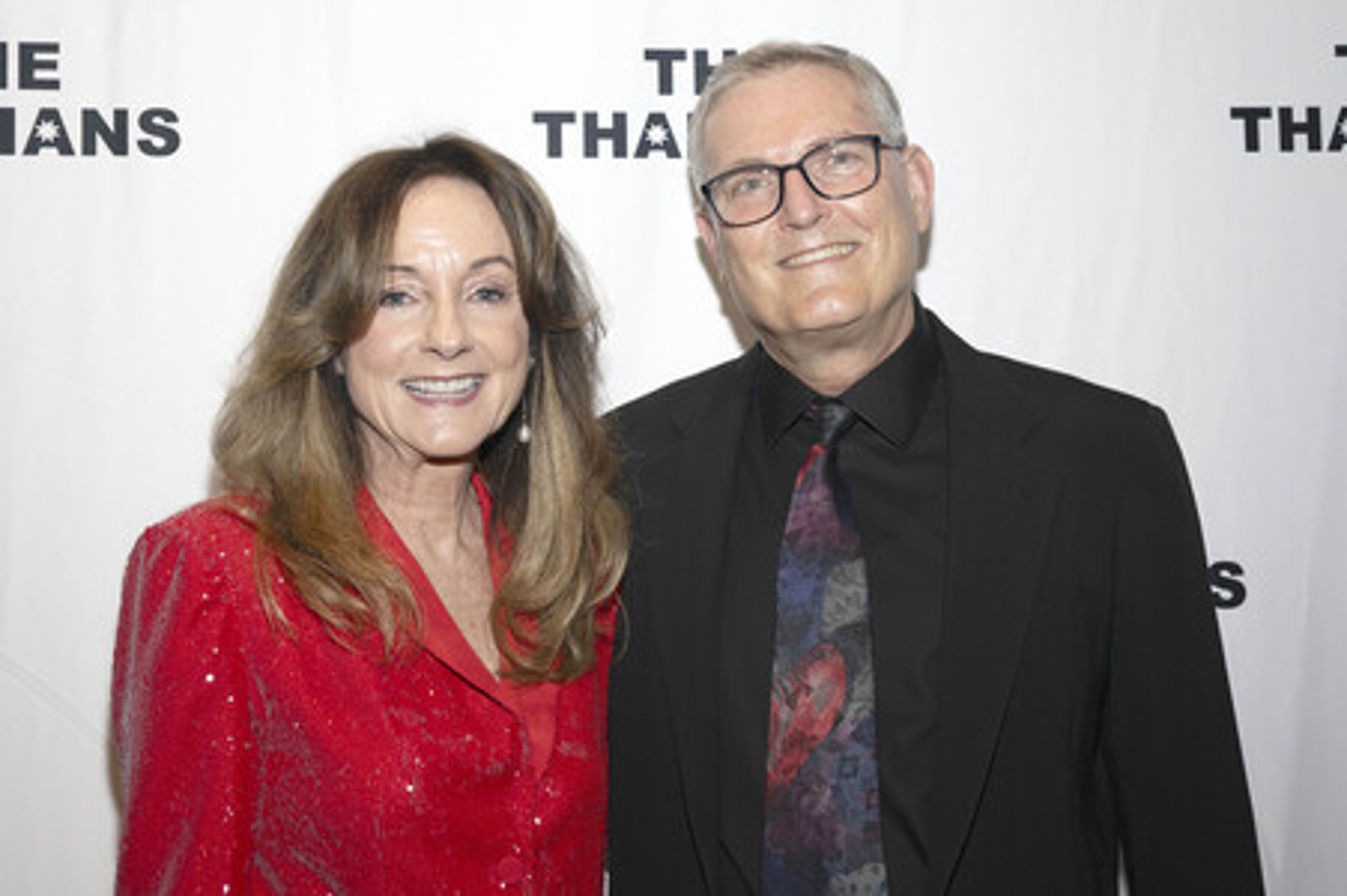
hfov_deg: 38.9
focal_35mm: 51
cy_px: 448
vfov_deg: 26.4
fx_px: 1907
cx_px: 674
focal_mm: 51
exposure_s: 1/200
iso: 800
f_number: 5.6
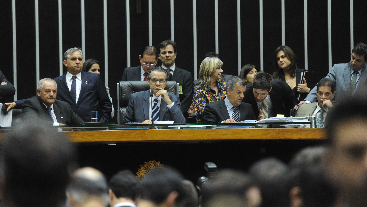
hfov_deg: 12.8
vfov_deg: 7.2
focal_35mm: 168
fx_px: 1635
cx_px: 184
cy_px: 102
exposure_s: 1/60
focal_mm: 160
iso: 1600
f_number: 2.8
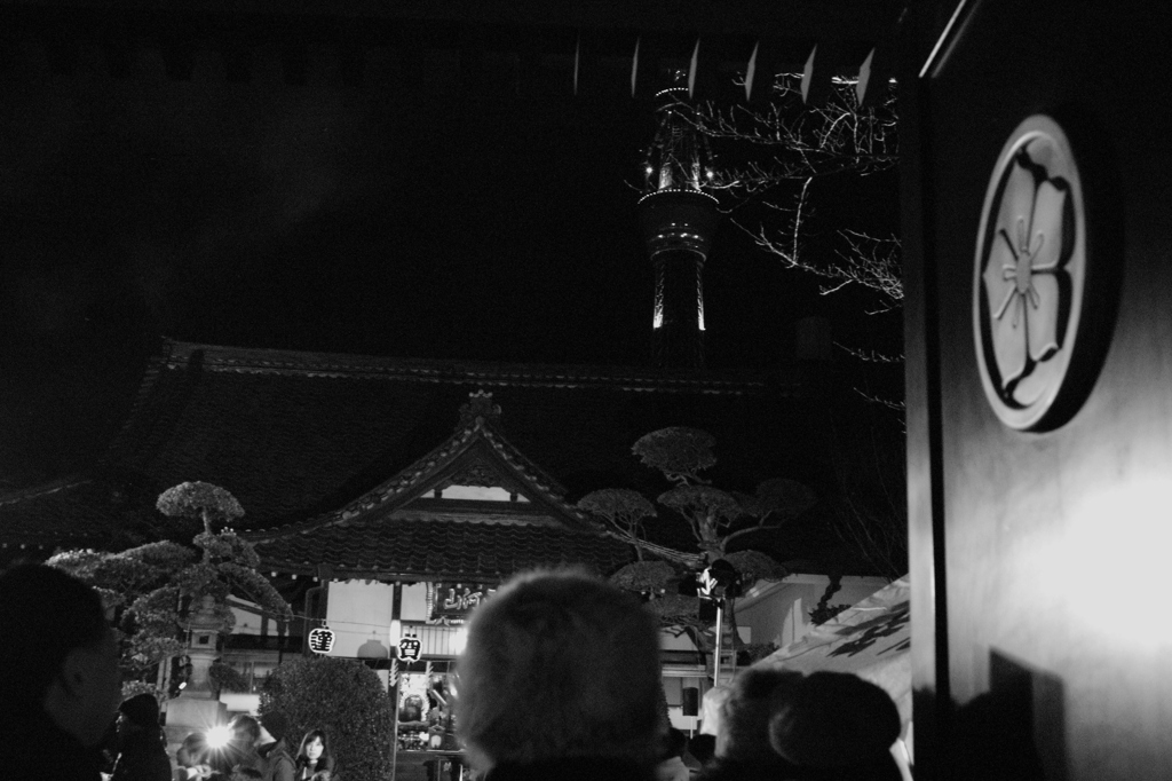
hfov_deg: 47.4
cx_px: 586
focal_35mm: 41
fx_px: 1334
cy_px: 390
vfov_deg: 32.6
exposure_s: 1/15
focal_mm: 24.2
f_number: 3.5
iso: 800
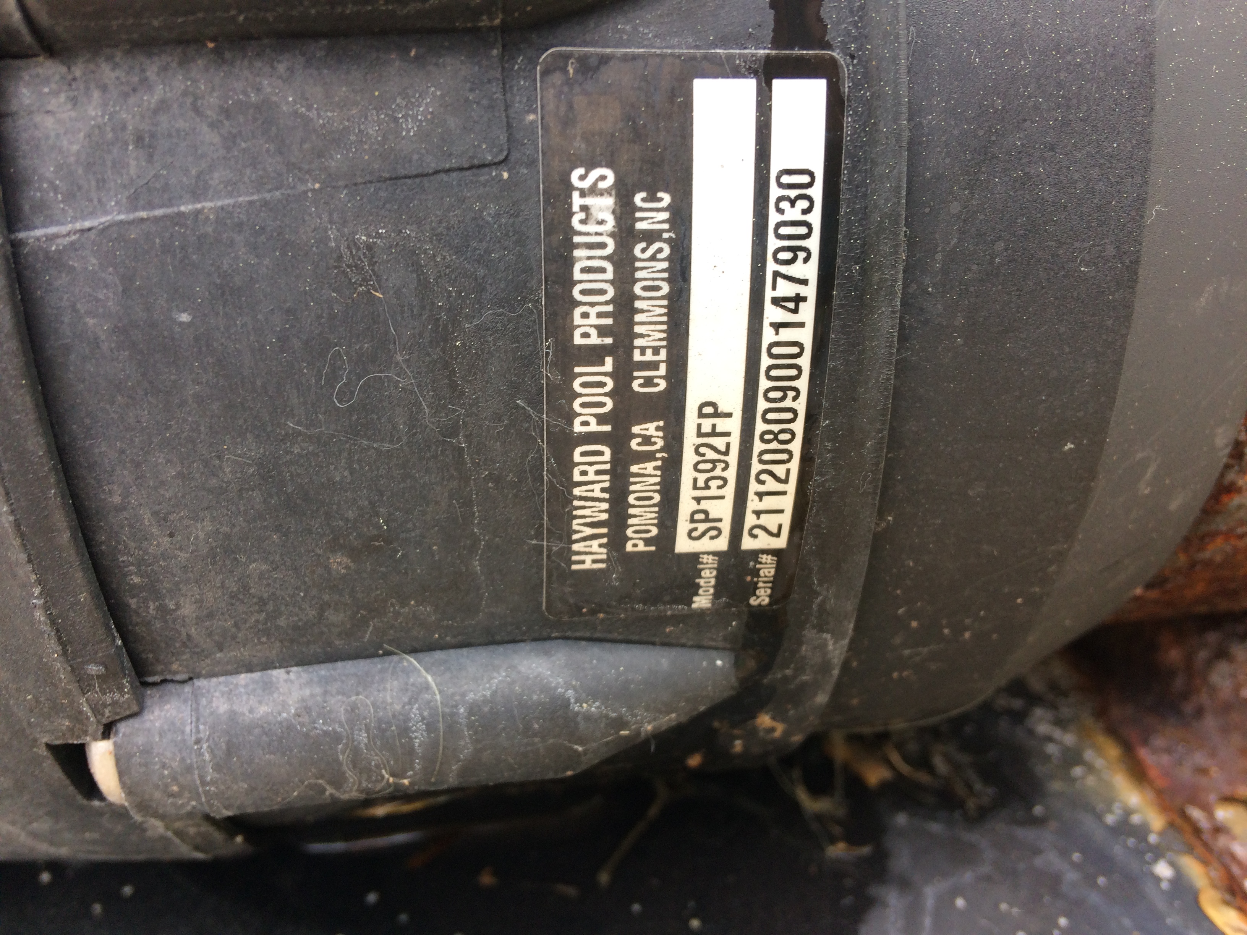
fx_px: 1045
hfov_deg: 61.7
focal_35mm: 29
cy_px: 468
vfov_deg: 48.2
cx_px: 624
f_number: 2.2
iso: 64
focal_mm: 4.15
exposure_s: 1/120
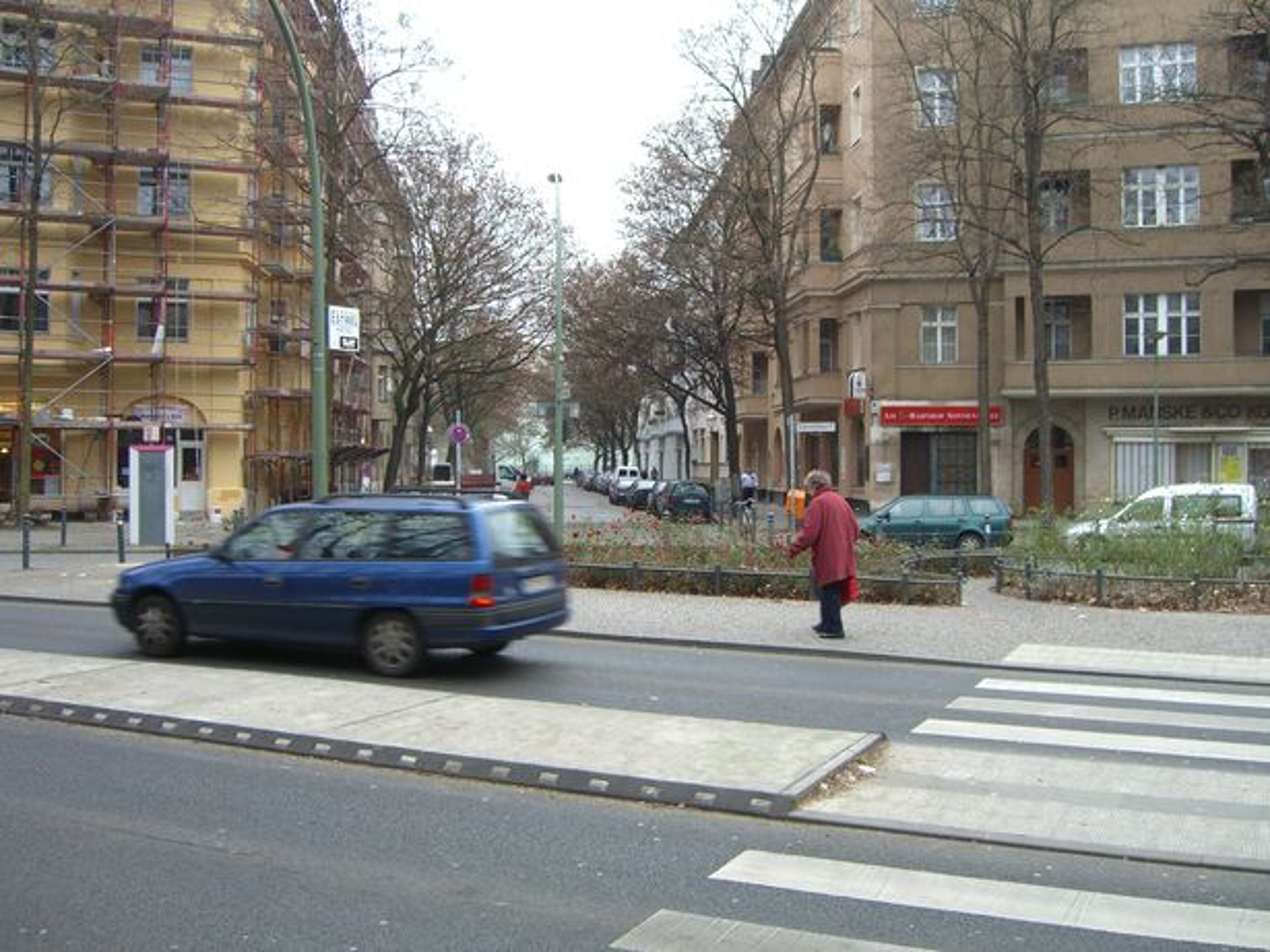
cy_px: 476
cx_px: 635
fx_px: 1394
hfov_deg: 49.0
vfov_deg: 37.7
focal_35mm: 38
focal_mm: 7.9
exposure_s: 1/80
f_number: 2.8
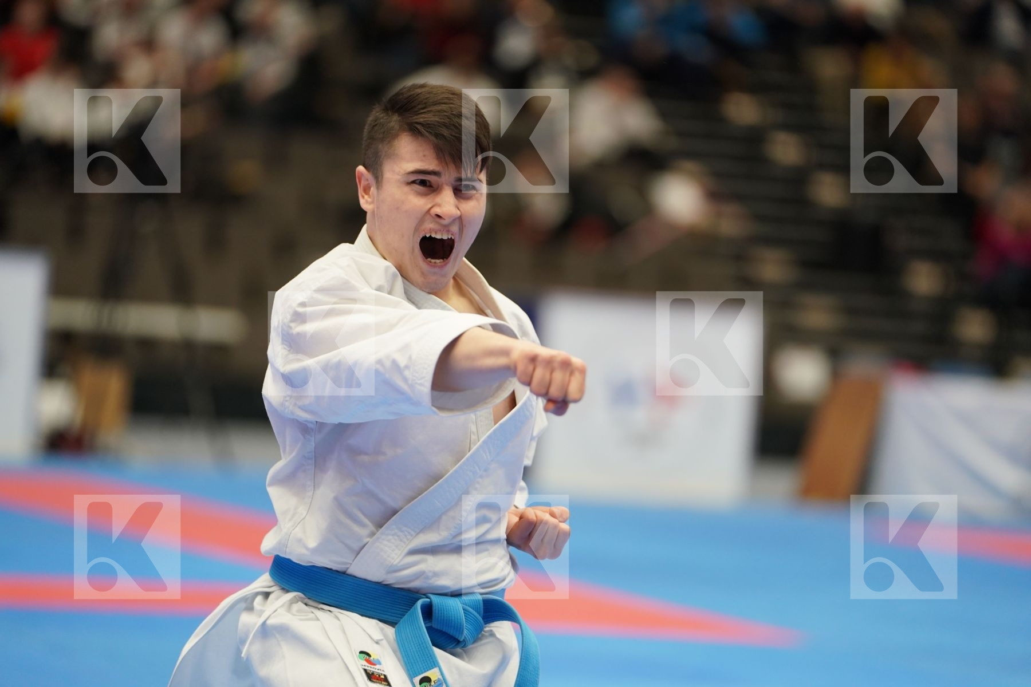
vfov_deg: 7.9
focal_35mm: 174
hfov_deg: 11.8
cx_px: 516
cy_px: 344
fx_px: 4983
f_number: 2.8
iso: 1600
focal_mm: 174
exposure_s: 1/500
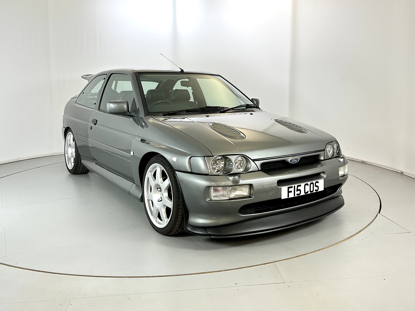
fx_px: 288
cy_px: 156
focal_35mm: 24
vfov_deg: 56.8
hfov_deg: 71.6
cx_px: 208
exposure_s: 1/100
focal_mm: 6.86
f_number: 1.78
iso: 200
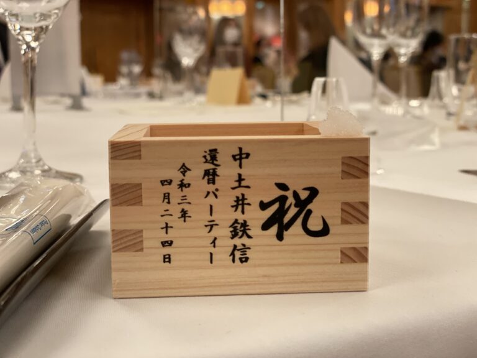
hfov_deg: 36.8
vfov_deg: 28.0
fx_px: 717
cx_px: 238
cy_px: 179
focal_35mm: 52
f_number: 2
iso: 250
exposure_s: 1/100
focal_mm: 6
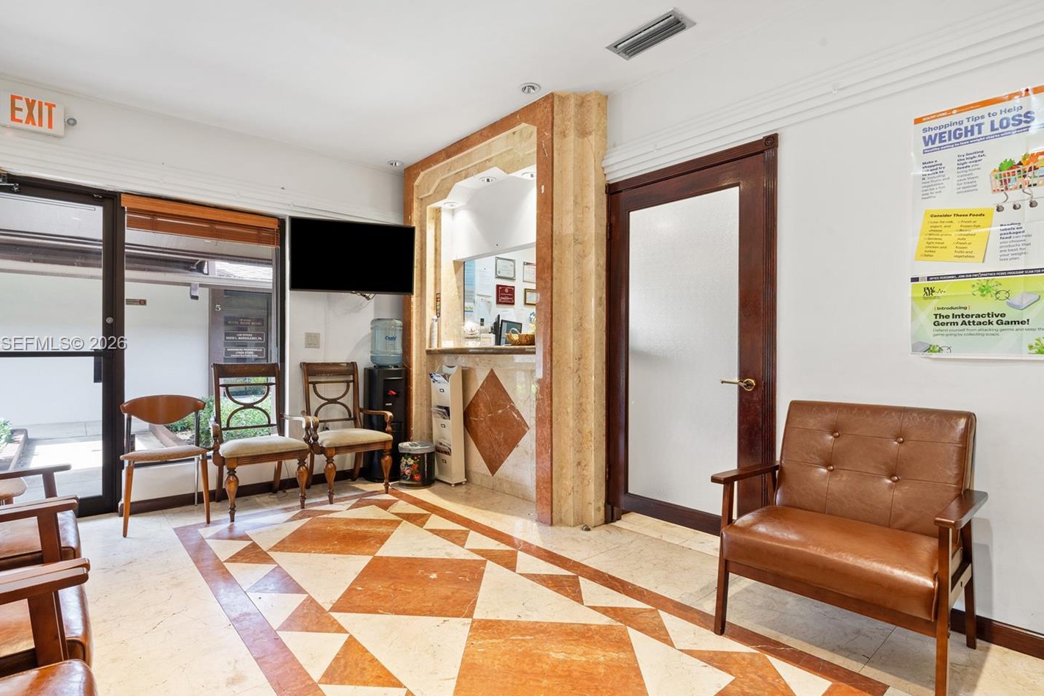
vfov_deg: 67.4
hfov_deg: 89.9
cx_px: 485
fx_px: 522
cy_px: 344
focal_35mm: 18
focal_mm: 16
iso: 250
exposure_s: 1.3
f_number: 13
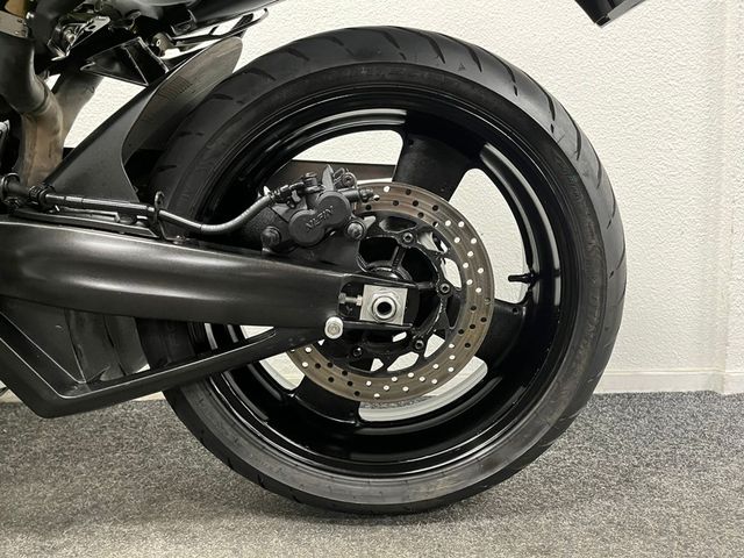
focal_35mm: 26
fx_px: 559
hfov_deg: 67.3
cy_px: 279
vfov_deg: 53.1
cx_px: 372
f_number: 1.6
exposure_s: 1/33
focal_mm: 5.1
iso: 500
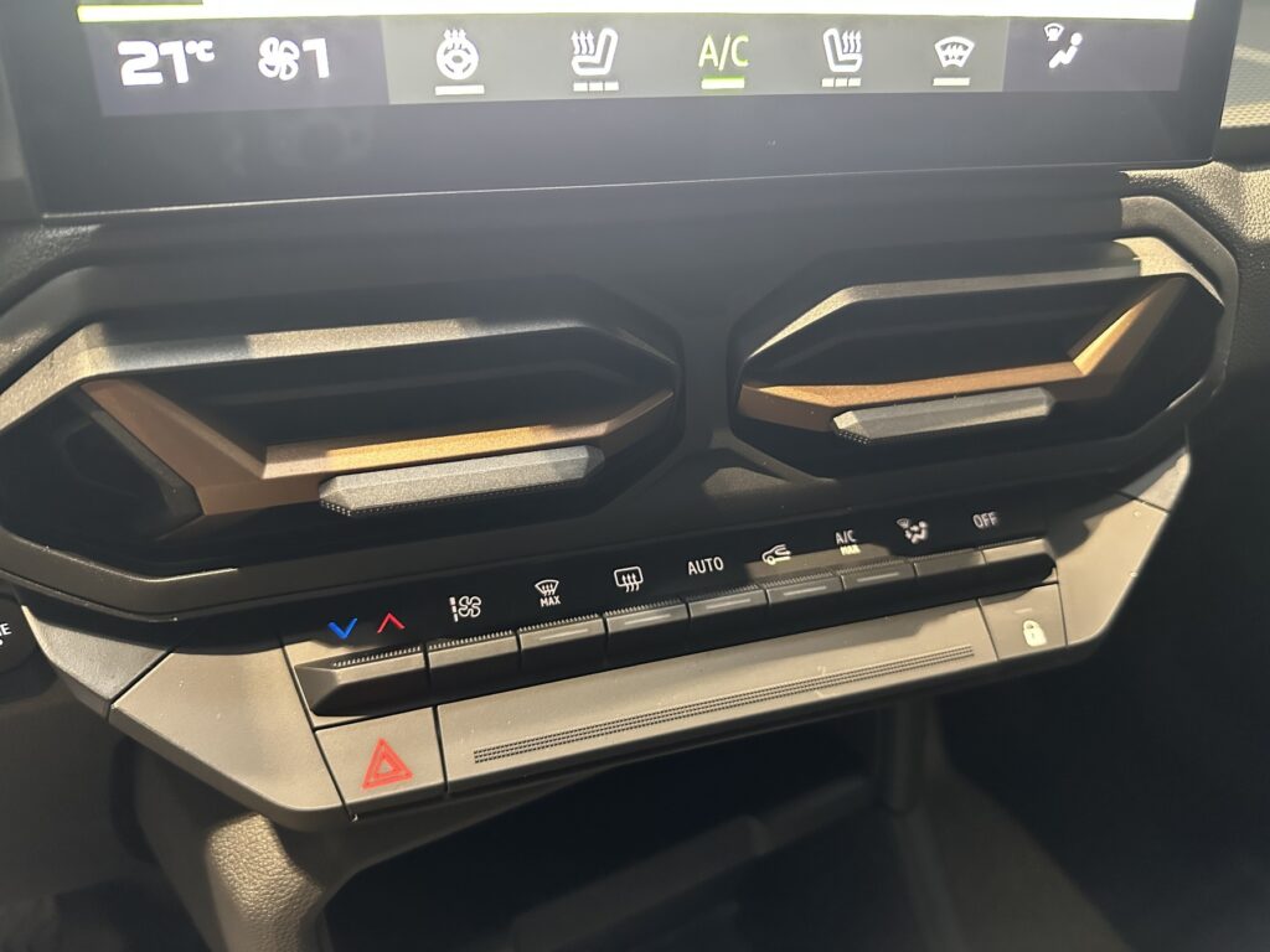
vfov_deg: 56.8
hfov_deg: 71.6
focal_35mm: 24
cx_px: 635
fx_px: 881
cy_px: 476
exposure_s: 1/46
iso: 1000
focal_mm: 6.86
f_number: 1.78
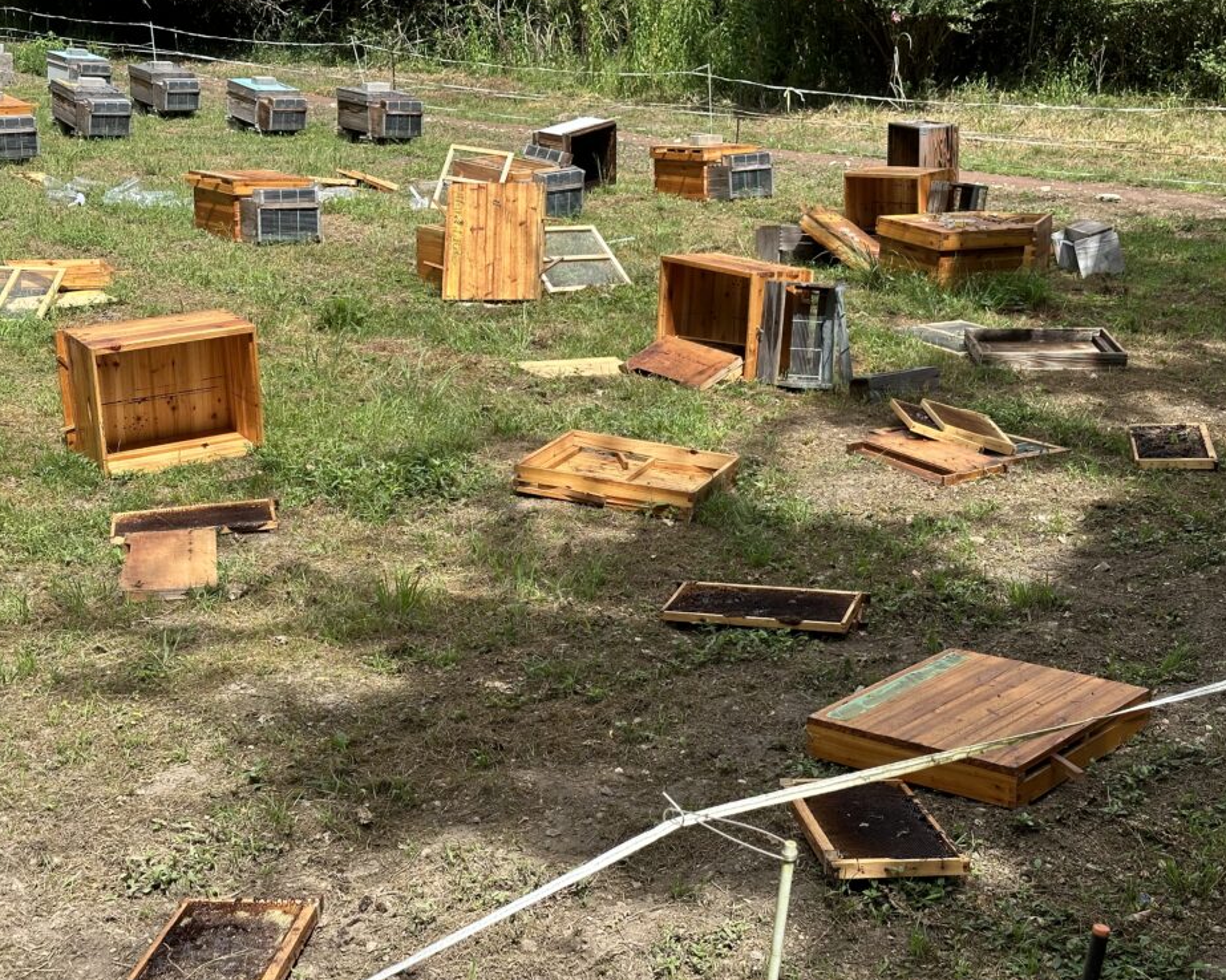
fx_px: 1886
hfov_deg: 36.0
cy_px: 490
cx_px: 594
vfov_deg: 29.1
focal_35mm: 52
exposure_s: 1/2114
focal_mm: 6.86
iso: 64
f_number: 1.78
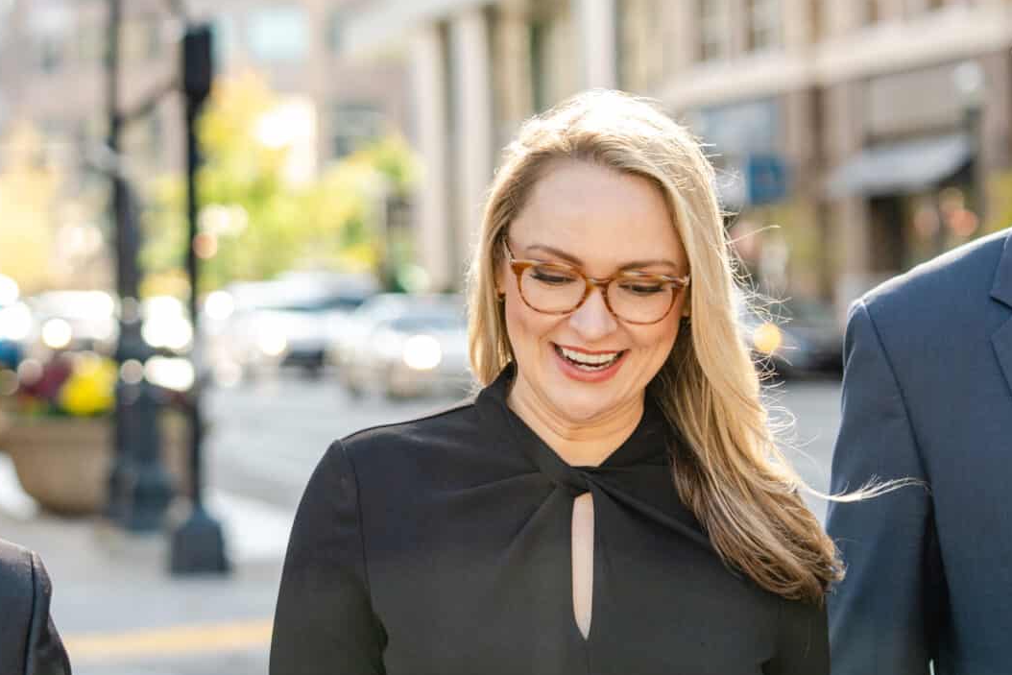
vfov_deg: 10.1
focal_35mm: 136
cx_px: 540
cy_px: 345
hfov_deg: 15.1
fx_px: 3823
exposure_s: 1/640
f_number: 3.2
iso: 400
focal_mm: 70
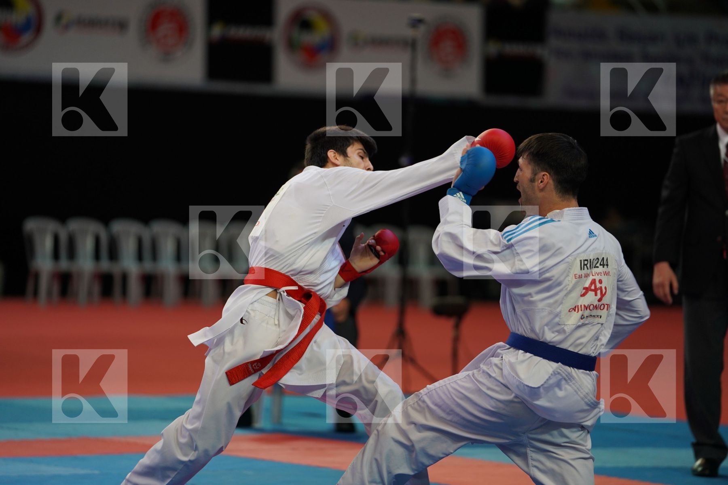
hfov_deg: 11.0
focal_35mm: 187
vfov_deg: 7.3
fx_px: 3781
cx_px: 364
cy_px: 242
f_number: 2.8
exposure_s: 1/1000
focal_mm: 187
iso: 800
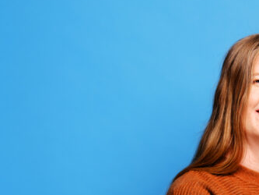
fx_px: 1362
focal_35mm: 182
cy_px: 213
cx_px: 292
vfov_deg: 8.1
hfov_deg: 10.7
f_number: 5.6
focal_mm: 100
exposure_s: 1/125
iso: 320
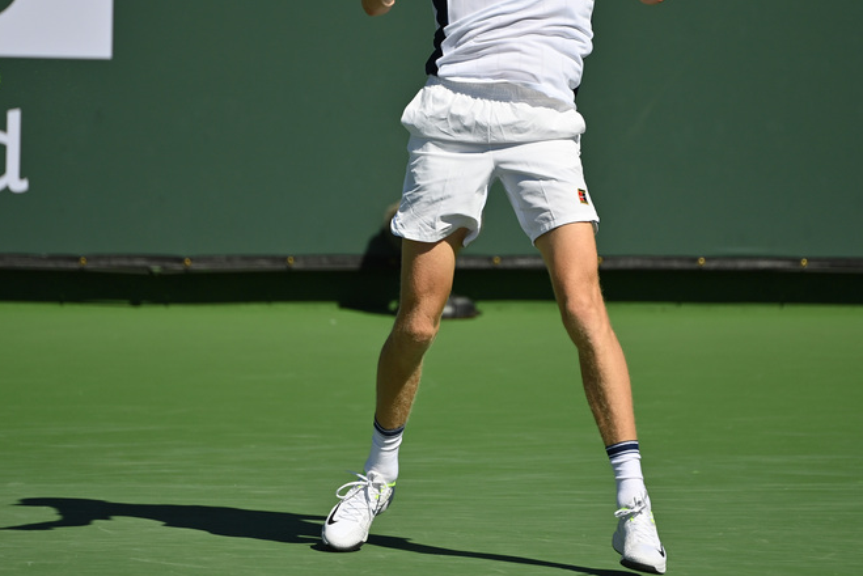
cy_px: 151
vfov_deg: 2.3
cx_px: 449
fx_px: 14557
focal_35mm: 607
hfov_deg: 3.4
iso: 200
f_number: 4
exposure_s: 1/5000
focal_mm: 400
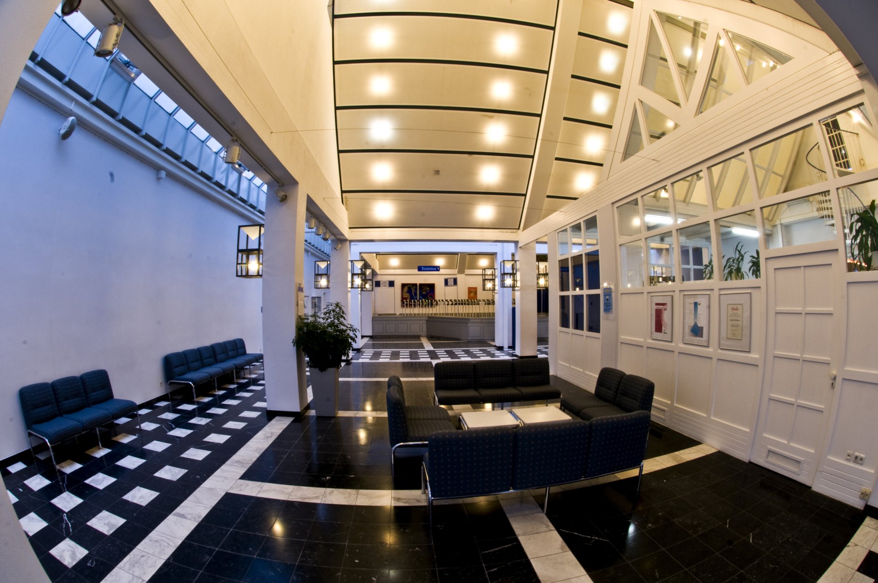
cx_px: 439
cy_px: 292
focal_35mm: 16
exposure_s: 2.5
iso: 160
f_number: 22
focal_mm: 10.5
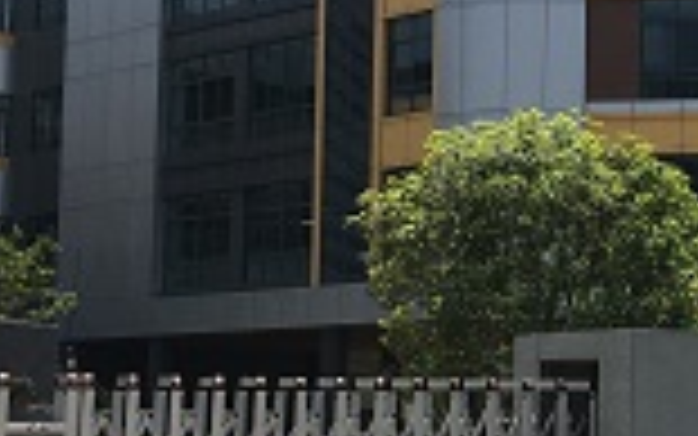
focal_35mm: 99
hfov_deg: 19.6
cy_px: 245
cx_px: 856
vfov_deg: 13.2
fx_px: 1884
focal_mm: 4.15
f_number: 2.2
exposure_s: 1/1923
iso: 25
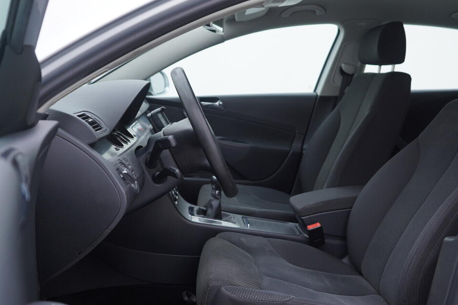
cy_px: 141
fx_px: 496
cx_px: 242
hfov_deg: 49.5
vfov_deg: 34.2
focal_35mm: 39
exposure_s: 1/50
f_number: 3.2
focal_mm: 24
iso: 125
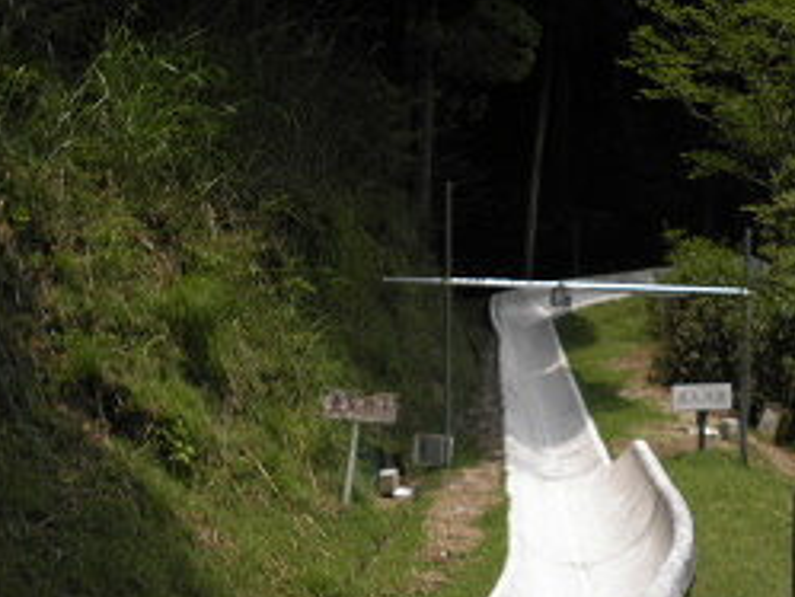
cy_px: 453
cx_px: 568
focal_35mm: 61
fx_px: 1402
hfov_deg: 31.3
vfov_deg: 23.8
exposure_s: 1/125
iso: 64
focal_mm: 6.9
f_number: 9.8
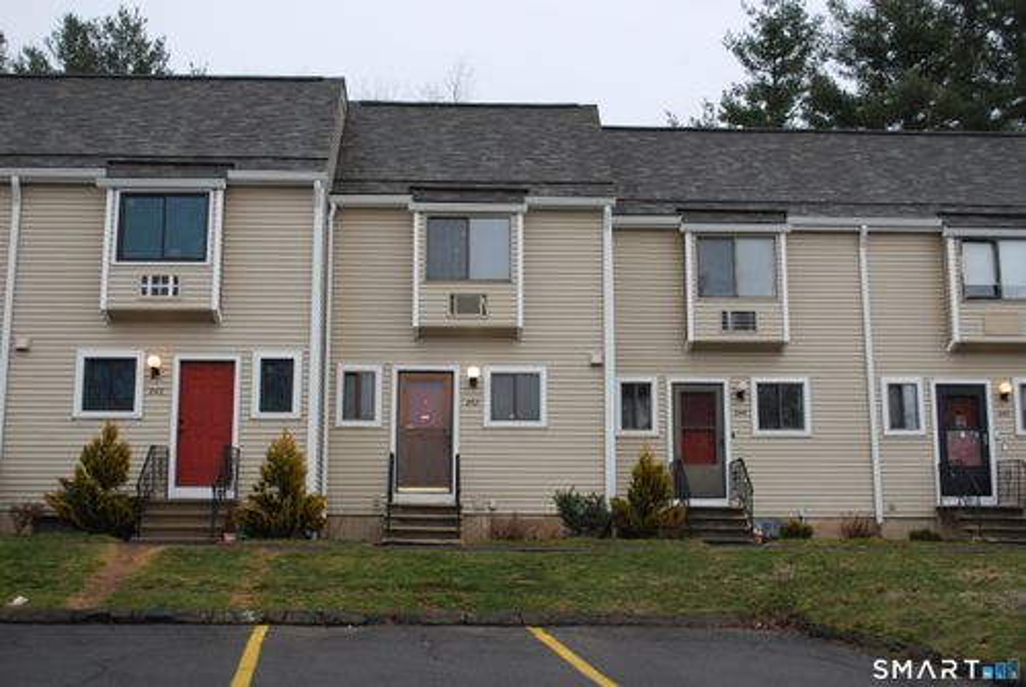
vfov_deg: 30.0
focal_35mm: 45
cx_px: 513
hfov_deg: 43.5
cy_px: 344
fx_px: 1284
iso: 180
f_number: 5.6
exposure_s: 1/125
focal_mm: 30
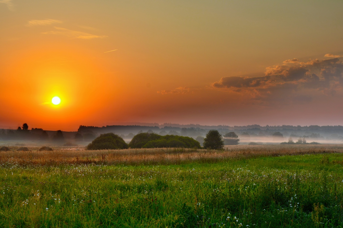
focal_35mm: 78
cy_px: 114
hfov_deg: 26.0
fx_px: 743
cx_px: 172
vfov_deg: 17.5
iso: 100
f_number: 13
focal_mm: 52
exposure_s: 1/40
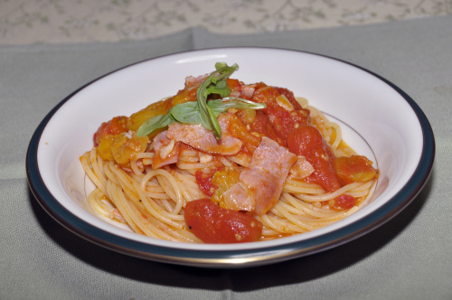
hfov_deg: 24.2
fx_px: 1053
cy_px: 150
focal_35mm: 84
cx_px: 226
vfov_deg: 16.2
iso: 200
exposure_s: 1/30
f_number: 8
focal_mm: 56
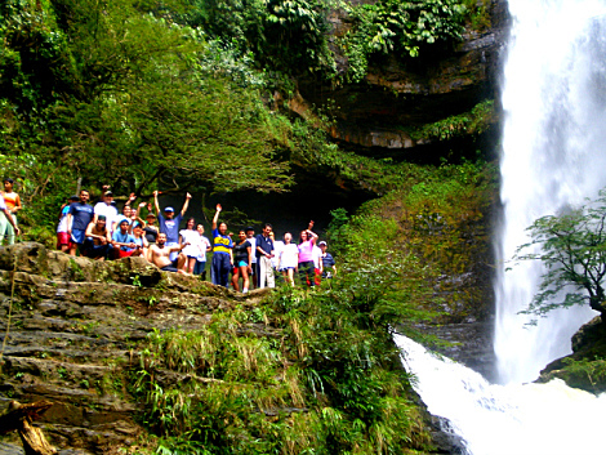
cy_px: 228
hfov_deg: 34.3
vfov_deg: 26.1
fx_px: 981
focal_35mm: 56
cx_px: 303
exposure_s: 1/40
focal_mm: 9.3
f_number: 3.9
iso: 64
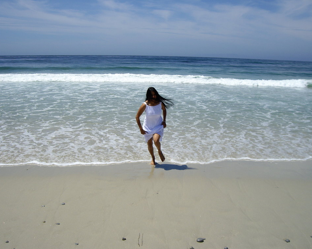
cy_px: 125
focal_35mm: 40
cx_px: 153
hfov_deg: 45.8
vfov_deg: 37.3
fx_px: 369
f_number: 4.3
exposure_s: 1/800
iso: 50
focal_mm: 6.2
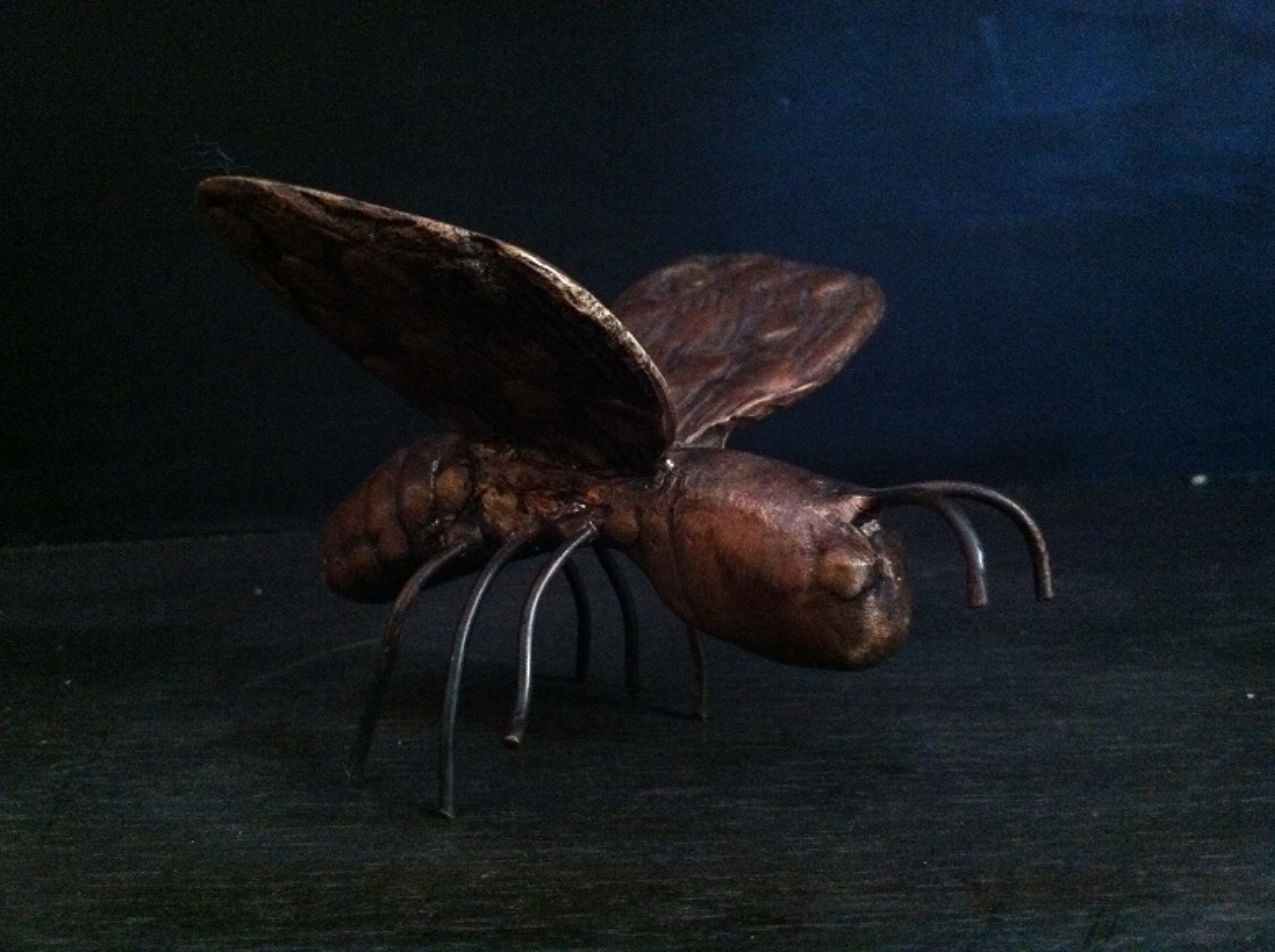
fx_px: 1287
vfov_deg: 40.6
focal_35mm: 35
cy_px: 476
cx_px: 638
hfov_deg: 52.7
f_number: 2.8
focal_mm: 3.85
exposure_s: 1/15
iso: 1000
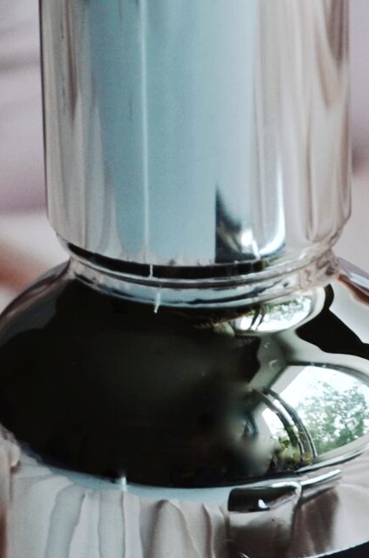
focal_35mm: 266
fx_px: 4111
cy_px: 180
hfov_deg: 5.1
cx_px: 361
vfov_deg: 7.8
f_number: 8
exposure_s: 1/60
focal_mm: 45
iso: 125
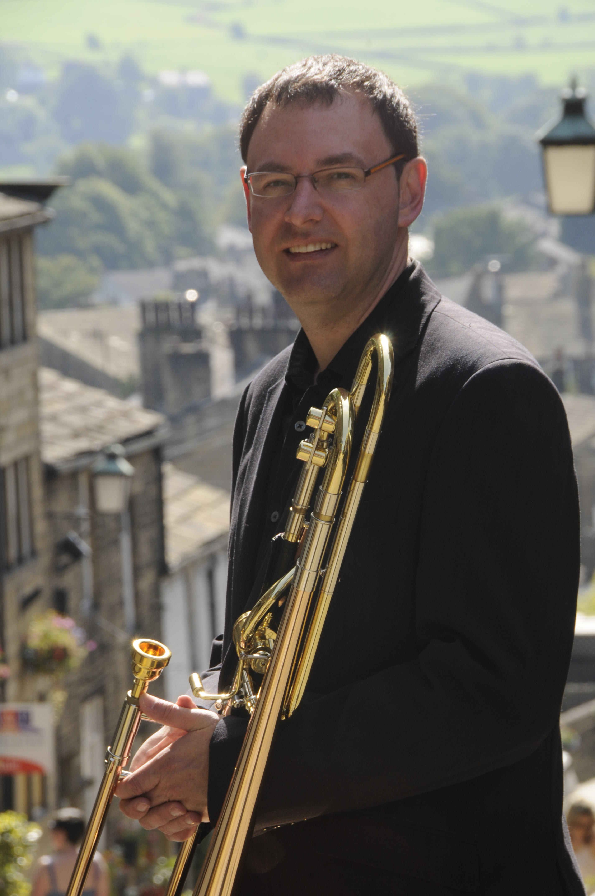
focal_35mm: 225
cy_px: 448
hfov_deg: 6.1
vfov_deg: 9.2
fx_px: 5592
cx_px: 298
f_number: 14
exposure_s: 1/60
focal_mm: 150
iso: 250
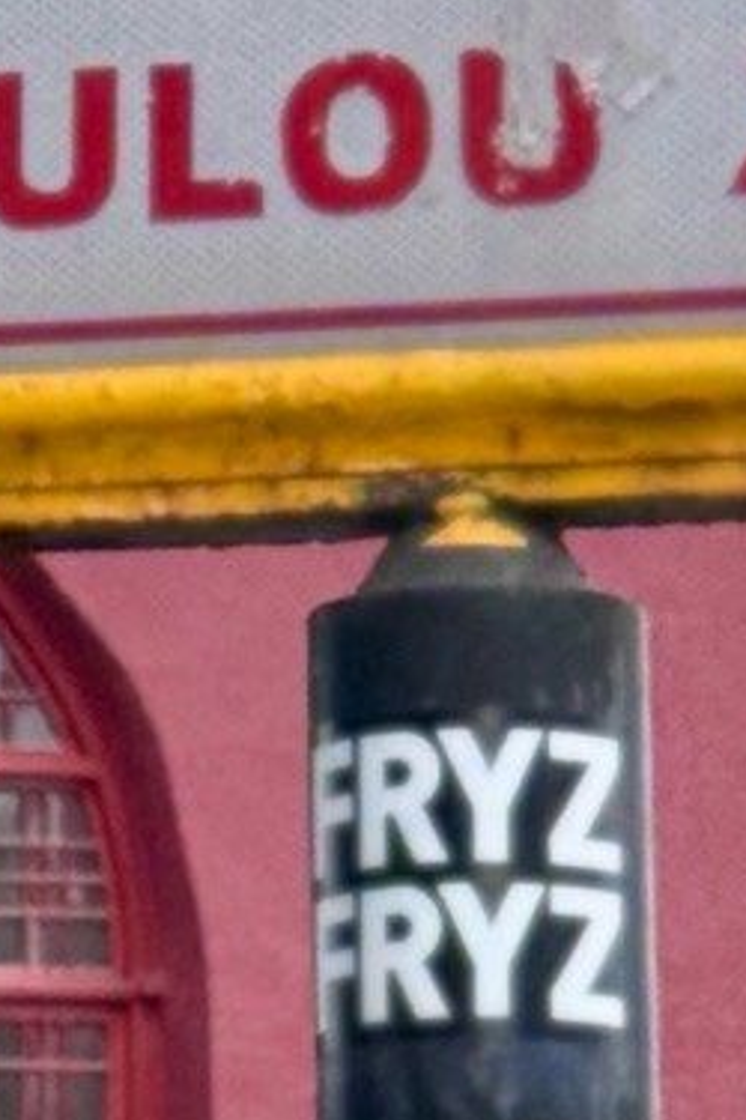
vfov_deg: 5.7
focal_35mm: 363
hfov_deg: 3.8
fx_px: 11282
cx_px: -328
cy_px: 9
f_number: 1.78
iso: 64
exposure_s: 1/211
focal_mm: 6.76
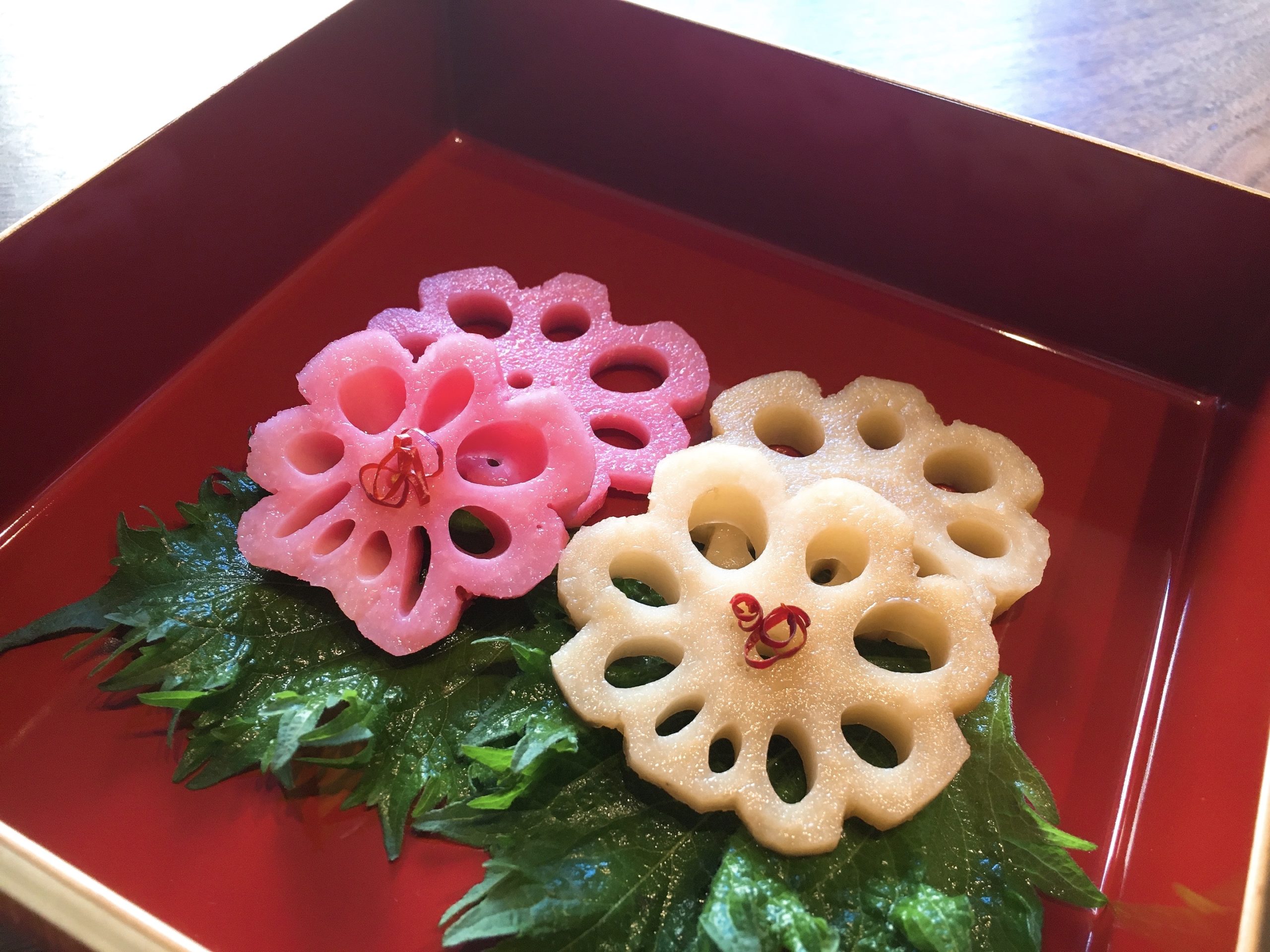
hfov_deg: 61.7
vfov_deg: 48.2
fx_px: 1064
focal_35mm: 29
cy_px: 476
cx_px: 635
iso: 100
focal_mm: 4.15
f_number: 2.2
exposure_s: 1/30
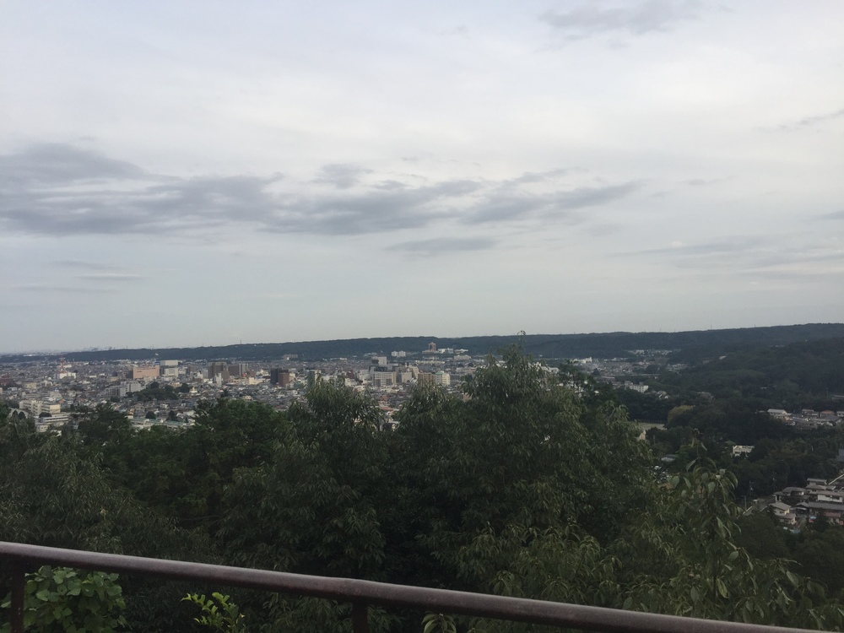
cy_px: 316
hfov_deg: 61.7
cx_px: 422
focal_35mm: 29
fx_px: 707
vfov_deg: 48.2
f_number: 2.2
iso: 32
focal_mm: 4.15
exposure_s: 1/237
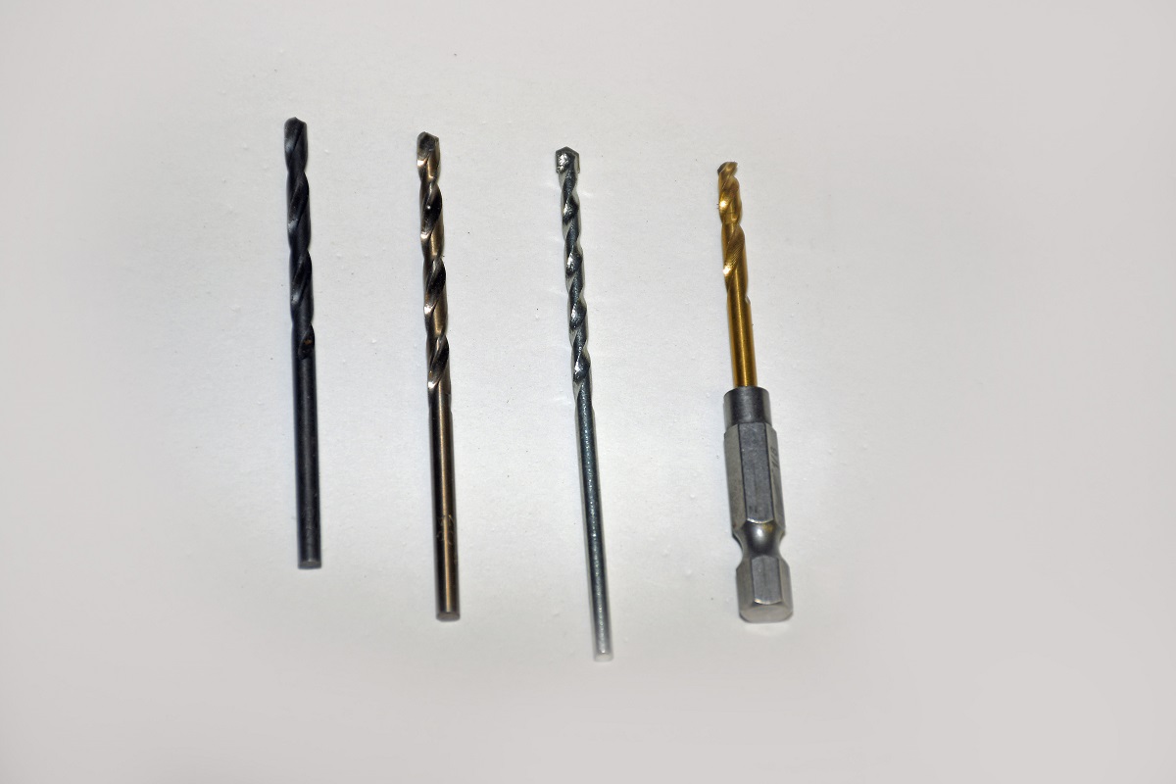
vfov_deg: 8.2
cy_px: 392
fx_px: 5488
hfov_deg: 12.2
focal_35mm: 168
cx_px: 588
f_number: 5.6
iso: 100
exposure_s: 1/60
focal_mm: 112
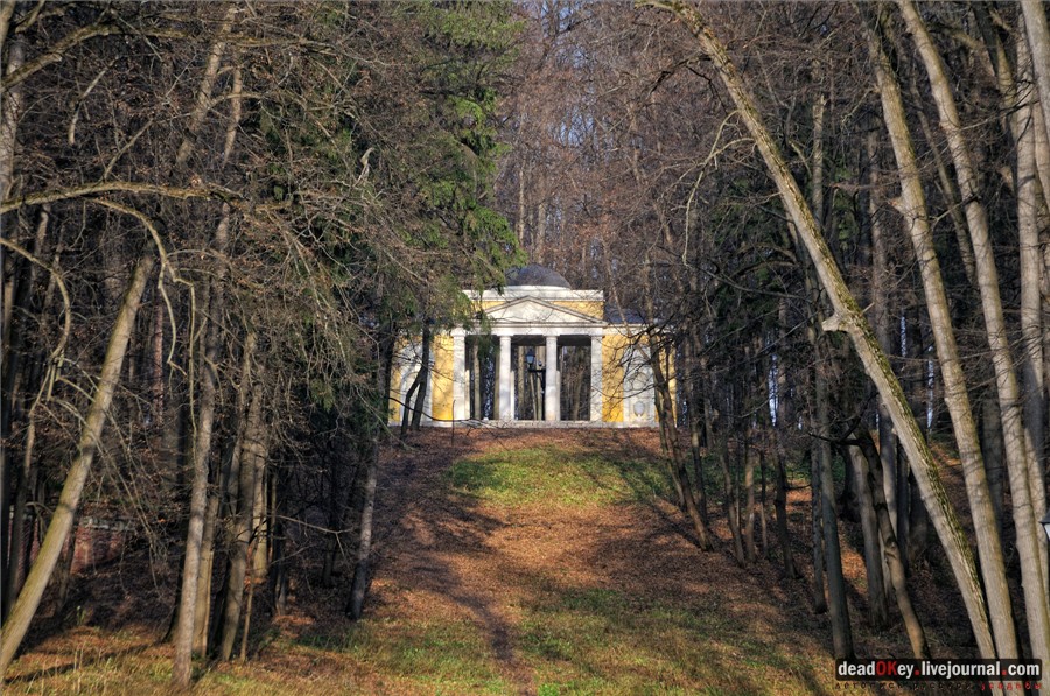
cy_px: 348
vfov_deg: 7.6
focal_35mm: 180
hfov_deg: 11.4
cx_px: 525
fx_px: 5242
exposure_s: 1/320
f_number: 5.6
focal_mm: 120
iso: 250
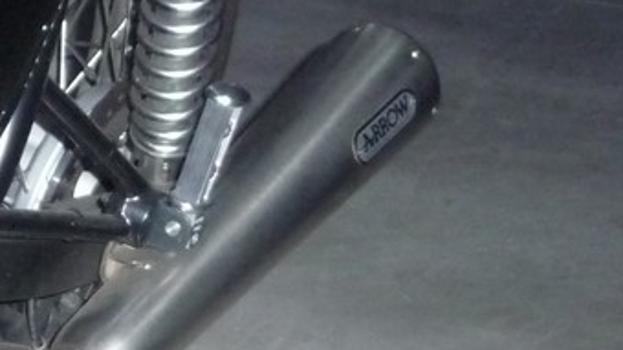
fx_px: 1899
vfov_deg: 10.5
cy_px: 315
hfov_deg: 17.7
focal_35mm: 115
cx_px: -132
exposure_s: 1/30
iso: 500
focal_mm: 4.7
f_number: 3.3
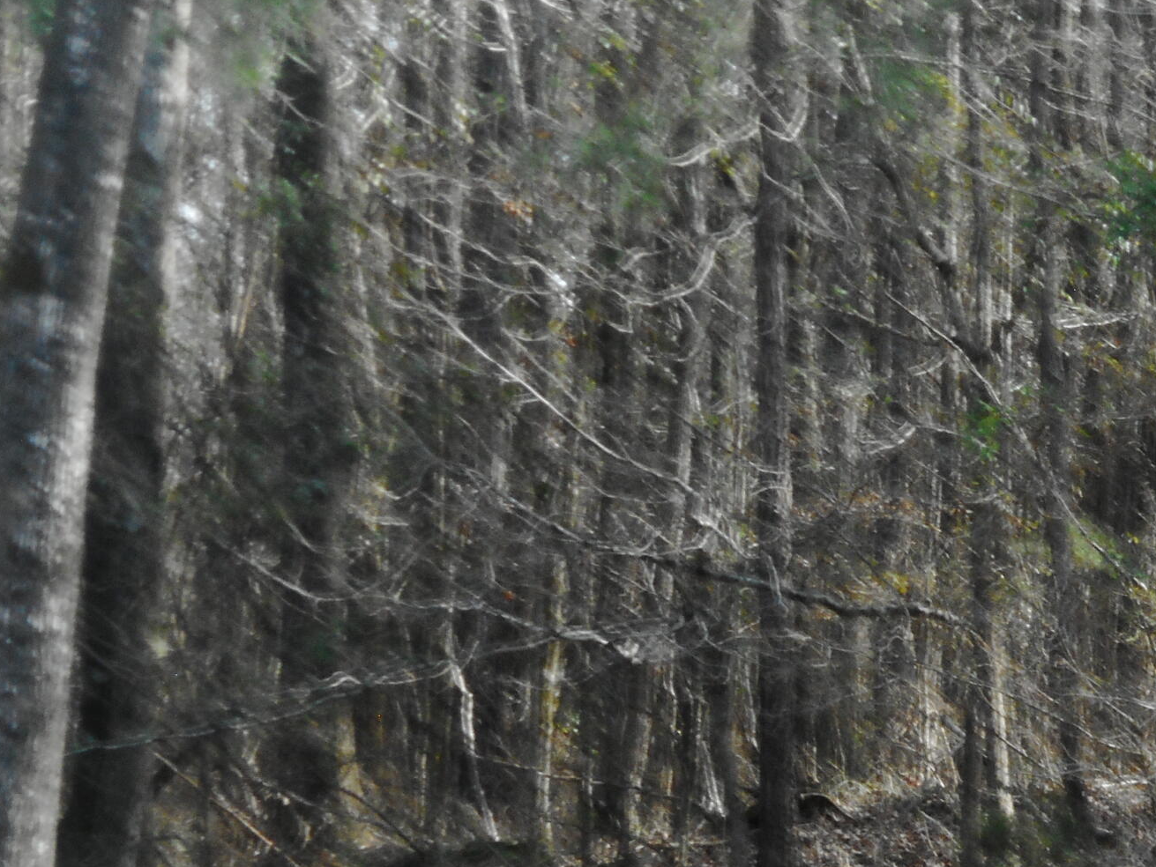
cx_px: 1119
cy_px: 825
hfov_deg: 5.6
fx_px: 11691
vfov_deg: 4.2
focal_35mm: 350
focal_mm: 27.4
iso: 160
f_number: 6.2
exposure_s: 1/60
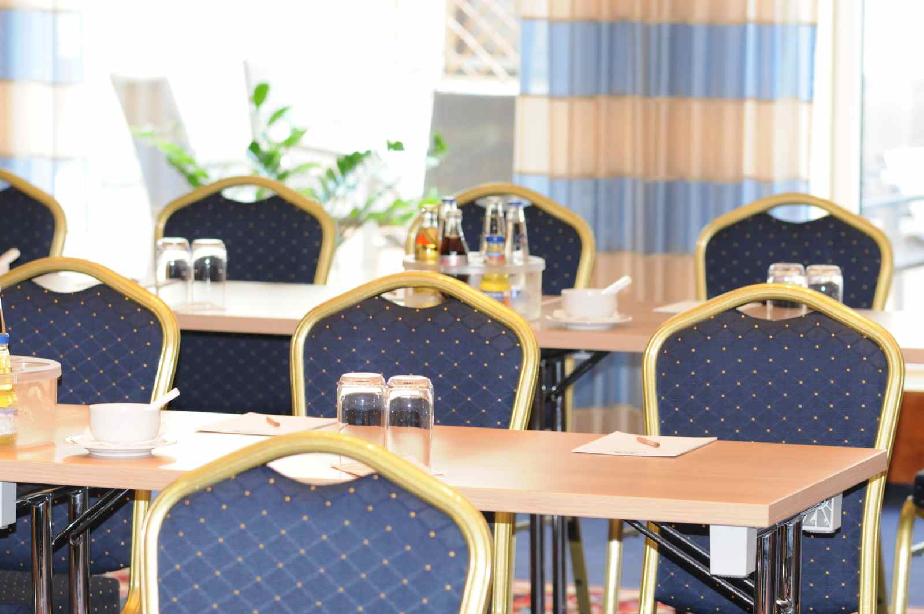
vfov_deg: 8.7
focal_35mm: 158
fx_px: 4038
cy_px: 307
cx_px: 462
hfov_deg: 13.1
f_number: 5
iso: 800
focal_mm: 105
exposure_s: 1/80
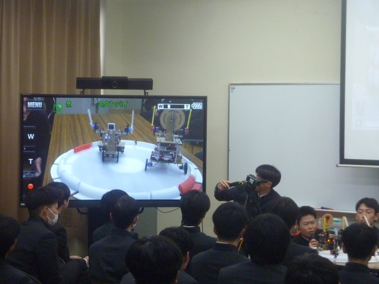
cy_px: 142
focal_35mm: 104
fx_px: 1139
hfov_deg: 18.9
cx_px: 190
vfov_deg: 14.2
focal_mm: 17
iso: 640
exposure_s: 1/100
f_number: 4.3
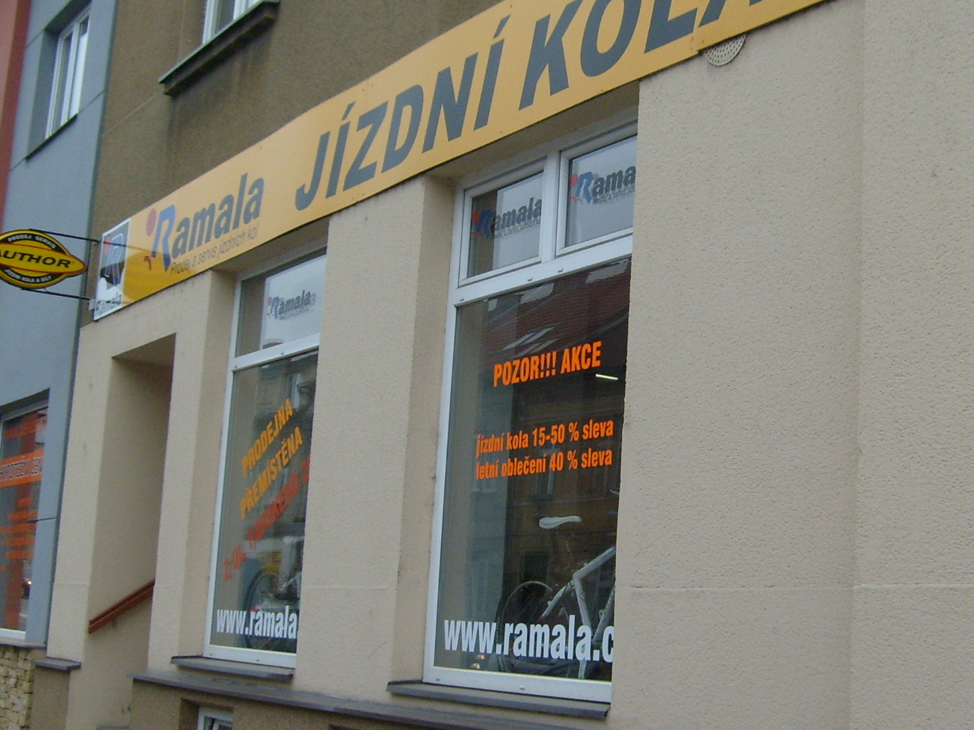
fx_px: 1547
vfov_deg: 26.6
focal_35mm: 55
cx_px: 623
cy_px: 352
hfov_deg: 34.7
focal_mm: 5.8
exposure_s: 1/90
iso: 80
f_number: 7.1
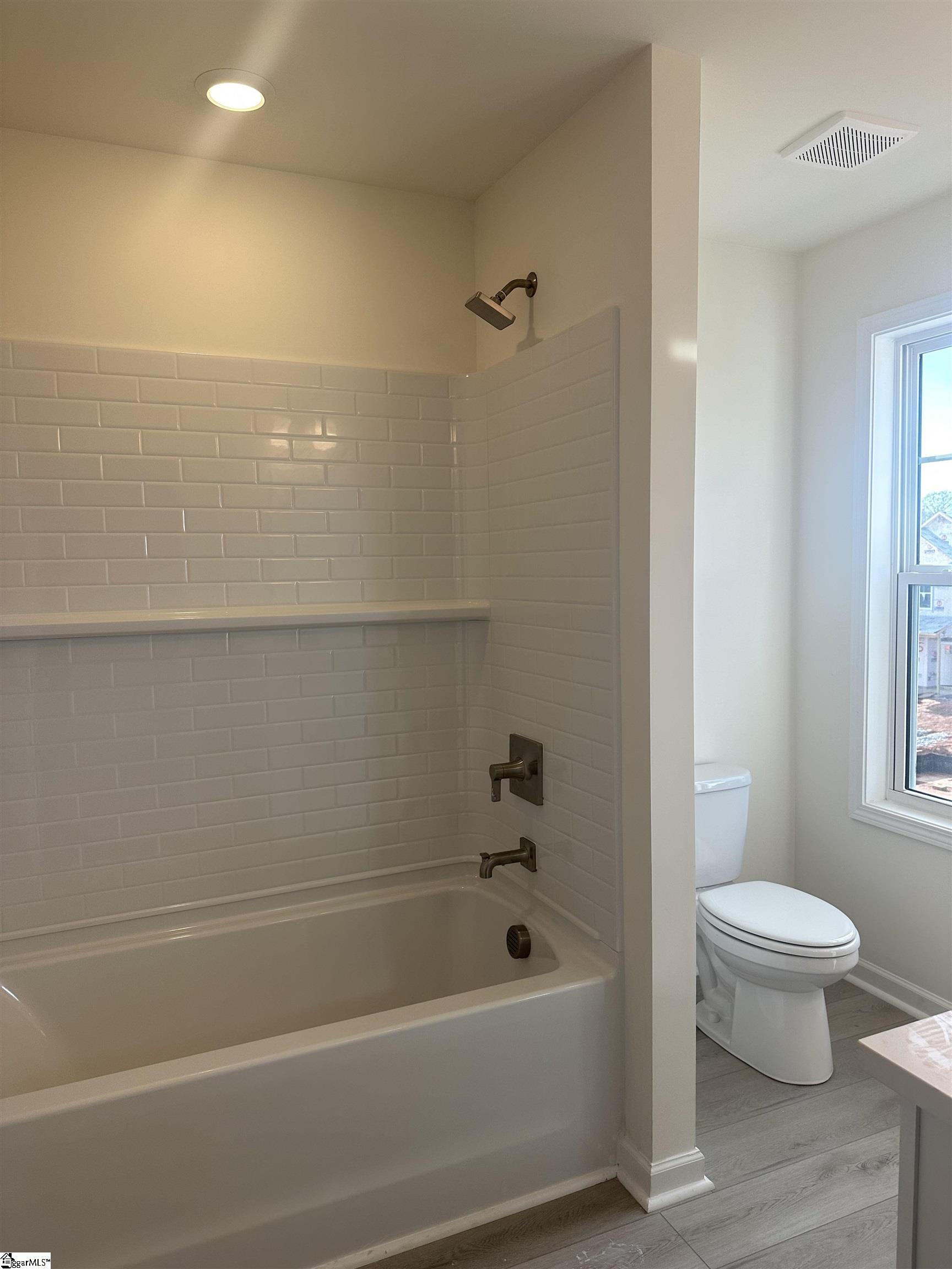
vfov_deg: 71.6
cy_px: 634
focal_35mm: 24
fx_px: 880
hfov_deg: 56.8
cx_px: 476
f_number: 1.78
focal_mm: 6.86
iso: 80
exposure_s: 1/441
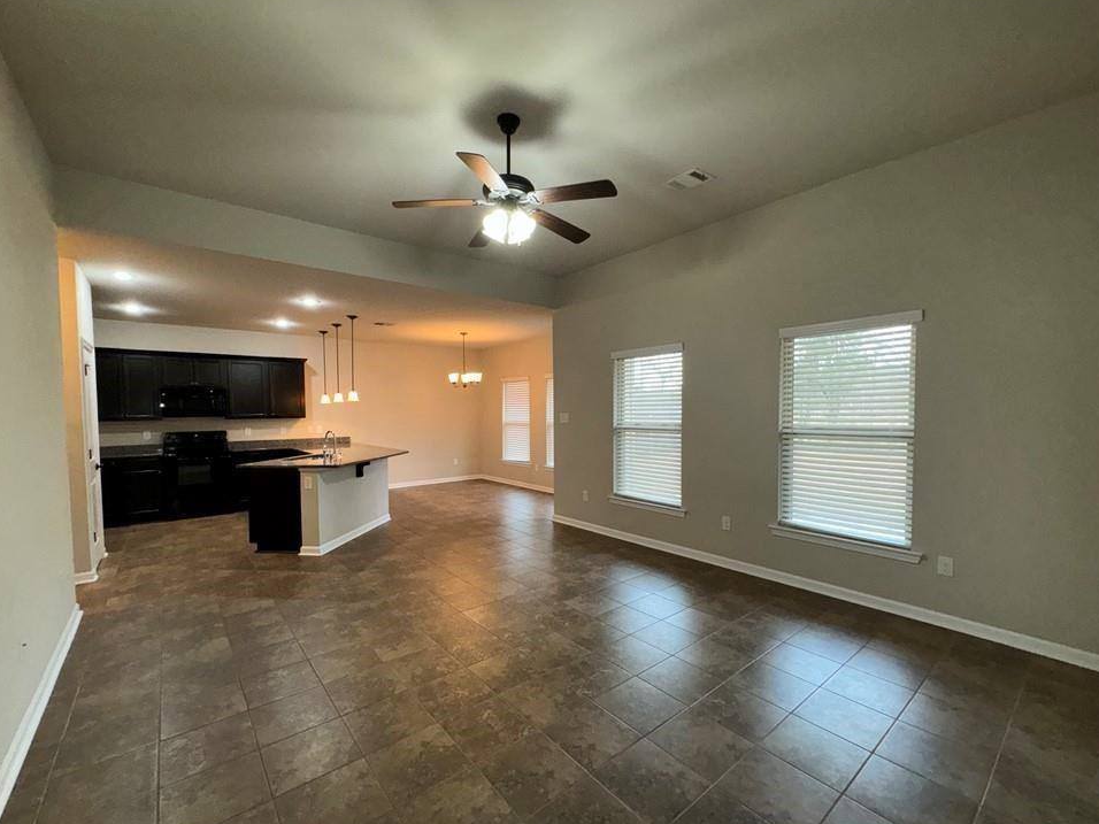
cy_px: 430
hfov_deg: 98.2
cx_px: 545
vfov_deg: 81.7
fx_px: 476
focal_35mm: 15
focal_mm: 2.22
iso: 160
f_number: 2.2
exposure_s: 1/60
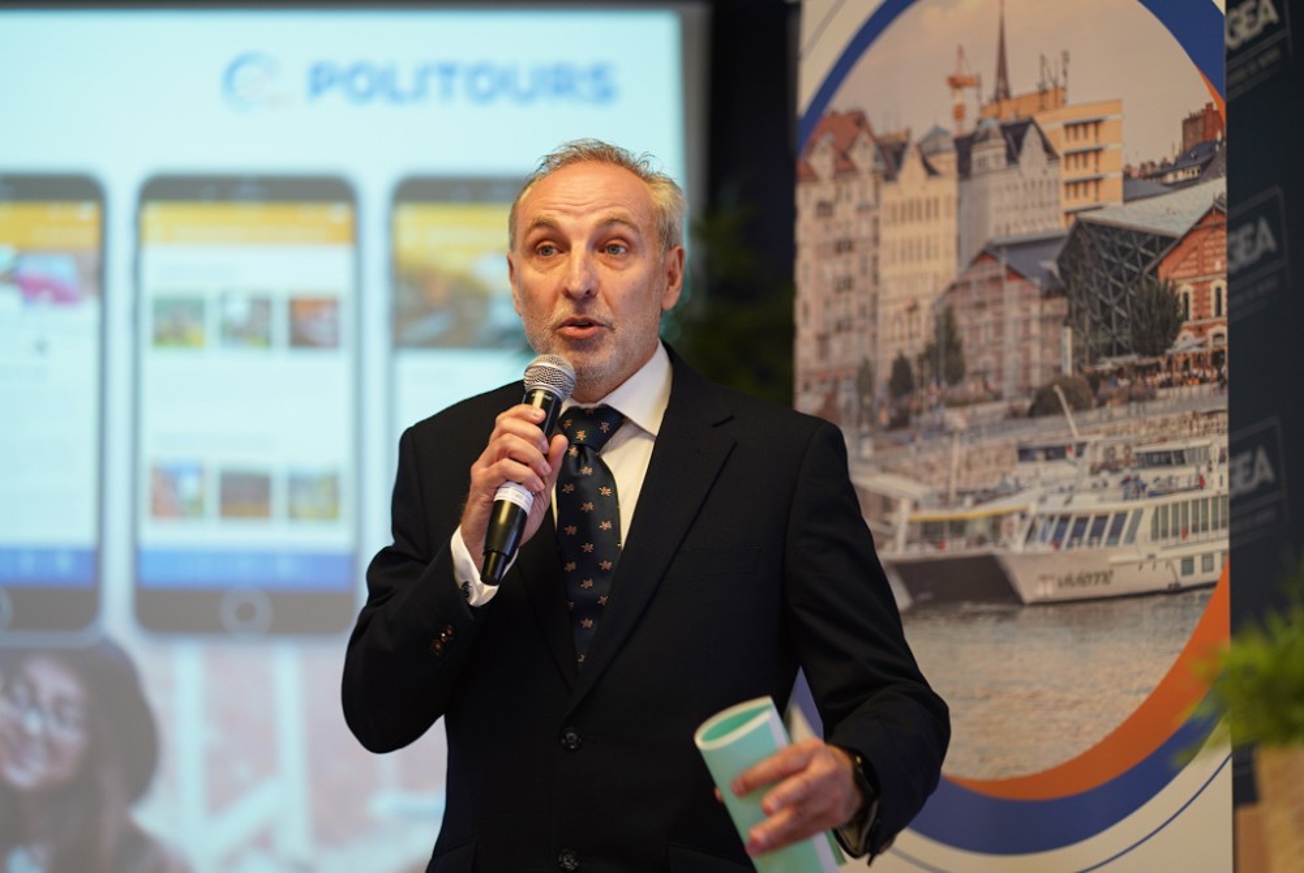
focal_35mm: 85
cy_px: 436
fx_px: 3082
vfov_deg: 16.1
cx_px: 652
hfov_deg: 23.9
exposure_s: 1/160
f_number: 2
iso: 800
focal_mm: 85
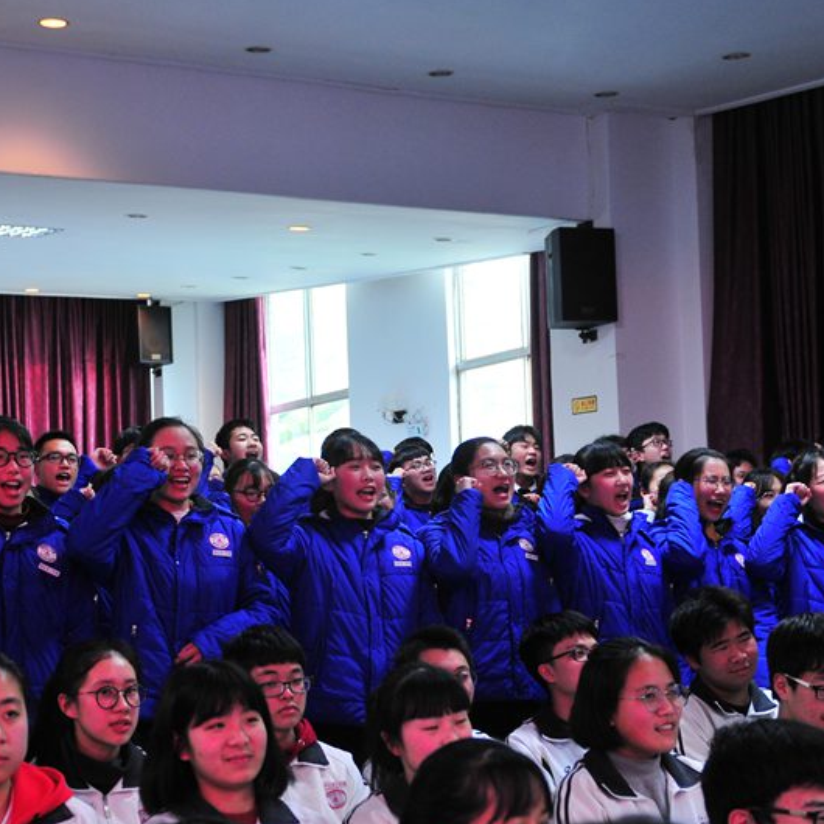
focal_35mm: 59
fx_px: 1589
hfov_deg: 29.0
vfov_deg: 29.0
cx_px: 330
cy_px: 519
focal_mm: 24
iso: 320
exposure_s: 1/30
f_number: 2.8
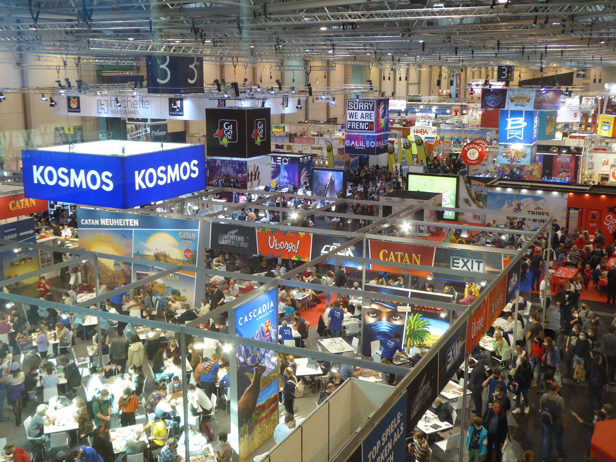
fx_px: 747
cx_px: 308
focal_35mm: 42
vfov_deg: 34.3
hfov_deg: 44.8
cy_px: 231
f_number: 3.8
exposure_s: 1/30
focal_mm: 7.2
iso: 400
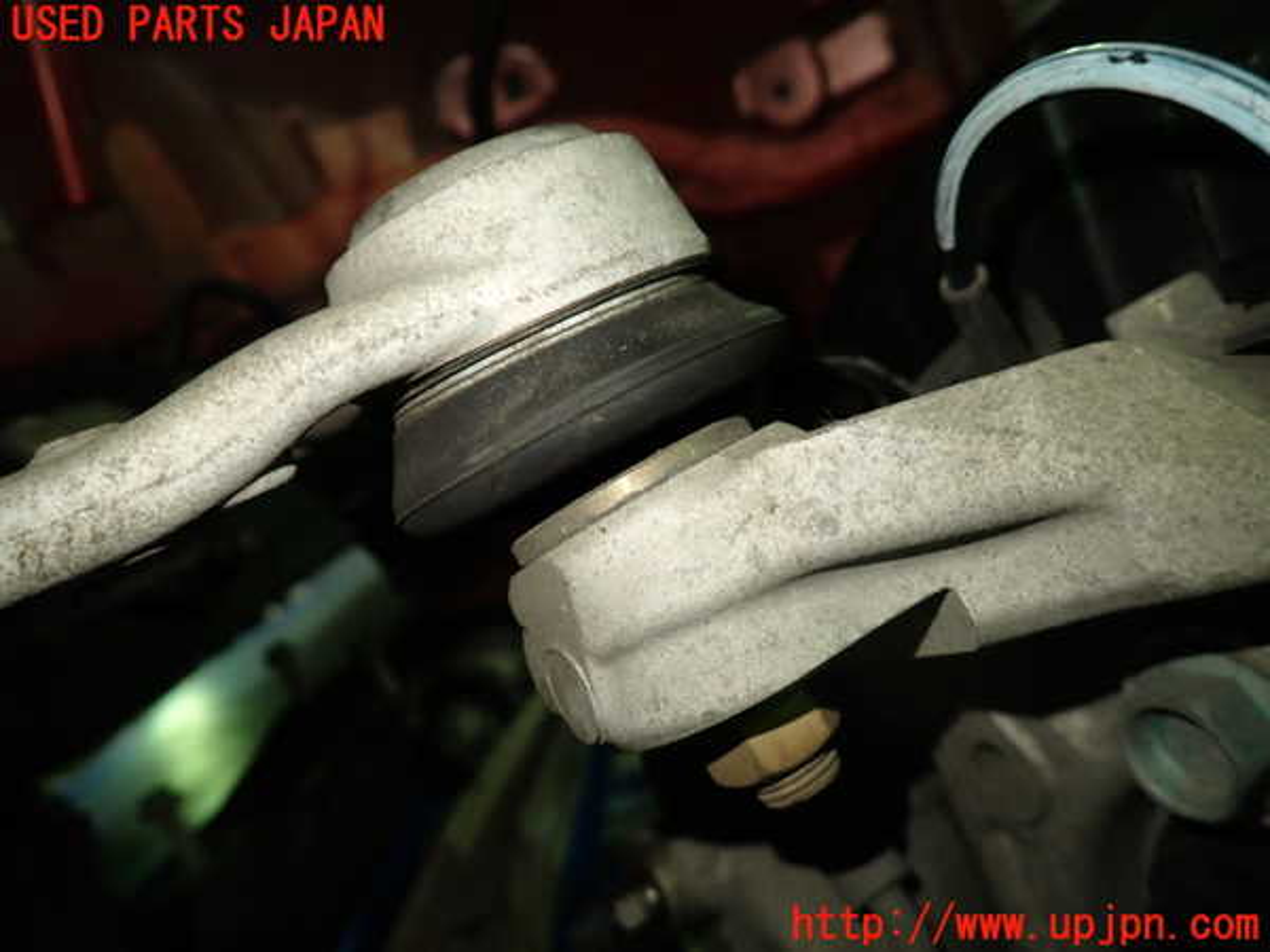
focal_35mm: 25
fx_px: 917
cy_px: 476
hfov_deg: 69.4
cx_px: 635
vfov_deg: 54.9
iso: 200
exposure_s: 1/50
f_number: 2
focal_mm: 4.5
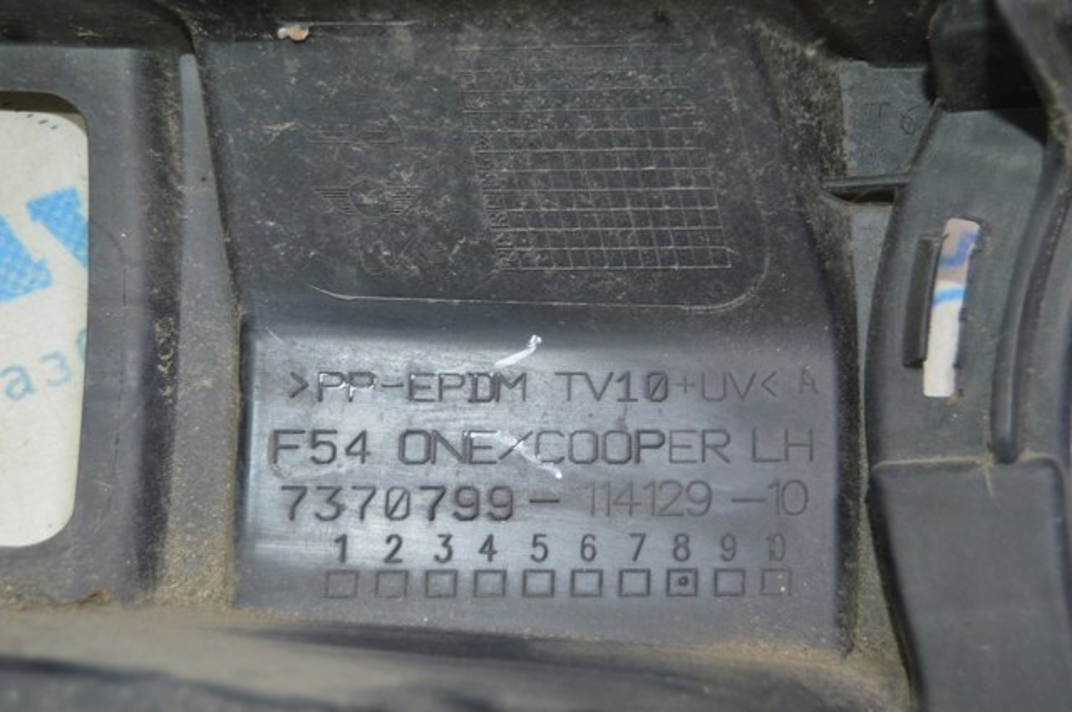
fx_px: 1874
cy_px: 356
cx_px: 536
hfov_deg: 31.9
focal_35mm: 63
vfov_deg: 21.5
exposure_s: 1/60
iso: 1000
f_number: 5
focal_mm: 42
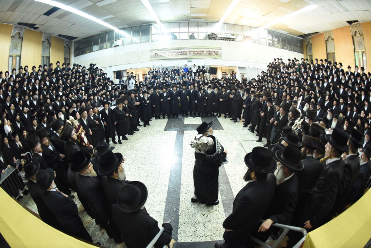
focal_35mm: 16
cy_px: 124
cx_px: 186
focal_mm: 16
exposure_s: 1/80
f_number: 4.5
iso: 3200
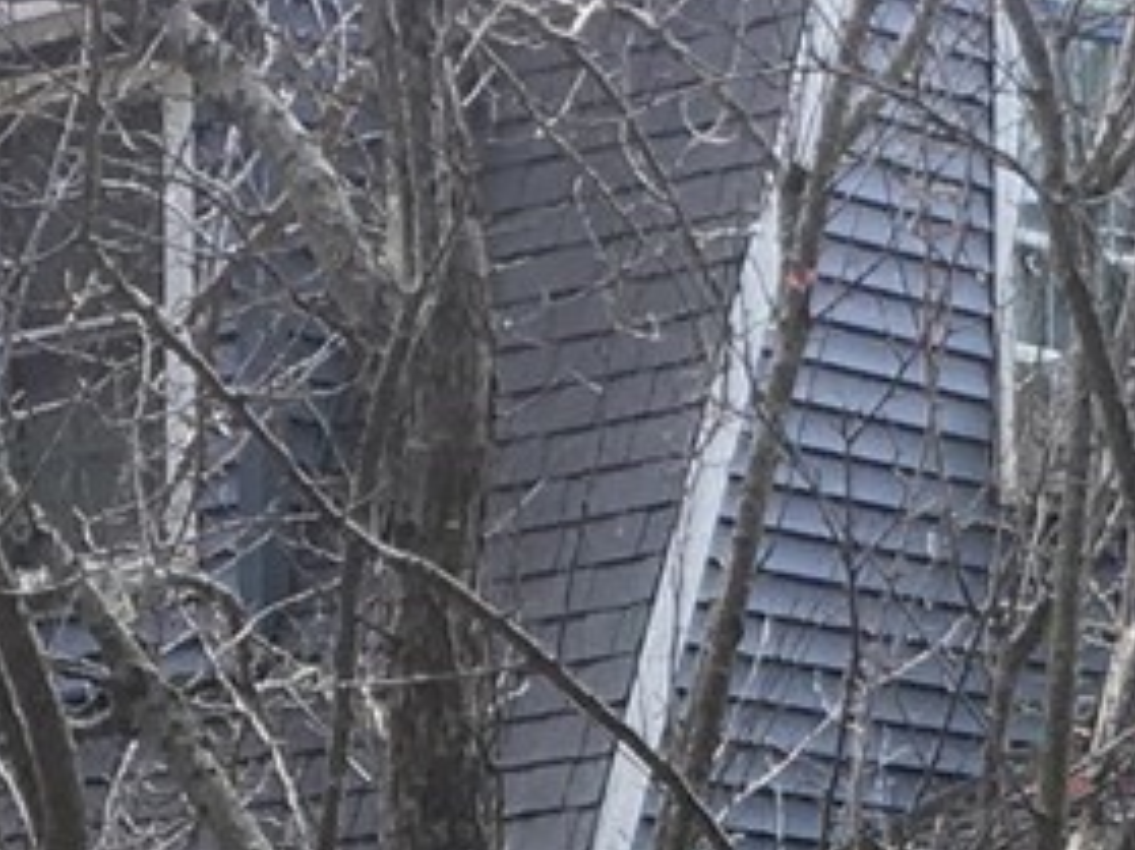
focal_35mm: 213
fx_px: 6981
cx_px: 688
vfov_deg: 6.7
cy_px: 1769
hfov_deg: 9.3
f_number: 2.2
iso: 25
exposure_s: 1/155
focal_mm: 4.15
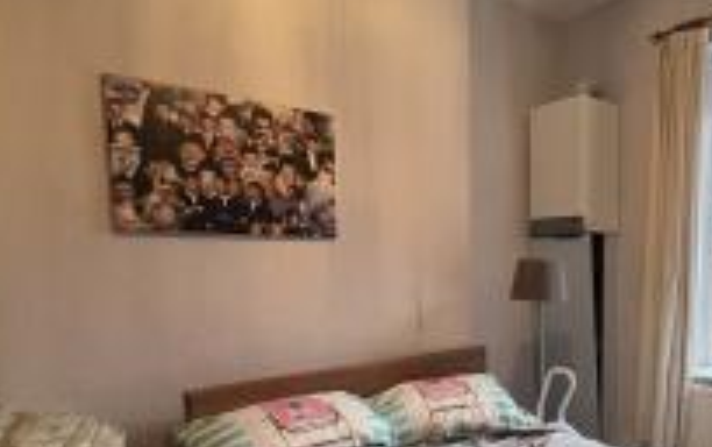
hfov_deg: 63.9
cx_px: 541
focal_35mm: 27
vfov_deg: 44.9
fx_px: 524
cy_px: 321
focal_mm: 1.57
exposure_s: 1/100
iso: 160
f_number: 1.8
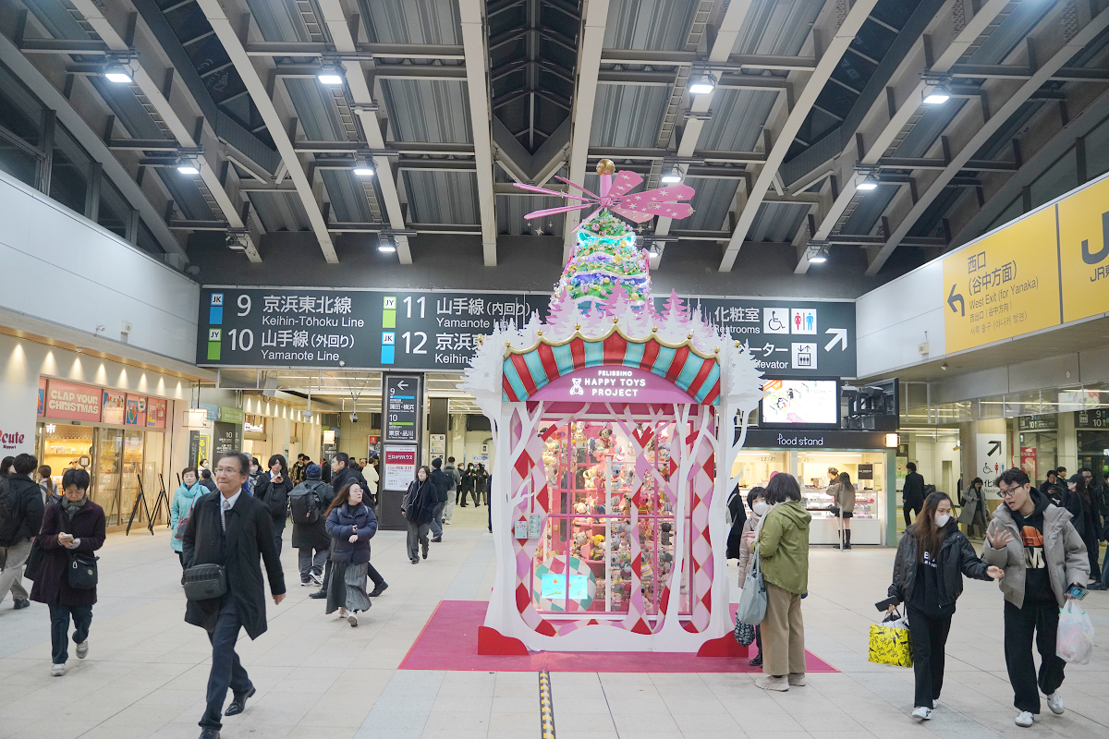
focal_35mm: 28
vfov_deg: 46.4
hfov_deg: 65.5
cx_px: 554
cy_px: 370
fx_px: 862
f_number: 2.8
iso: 1600
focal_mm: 28
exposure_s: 1/160
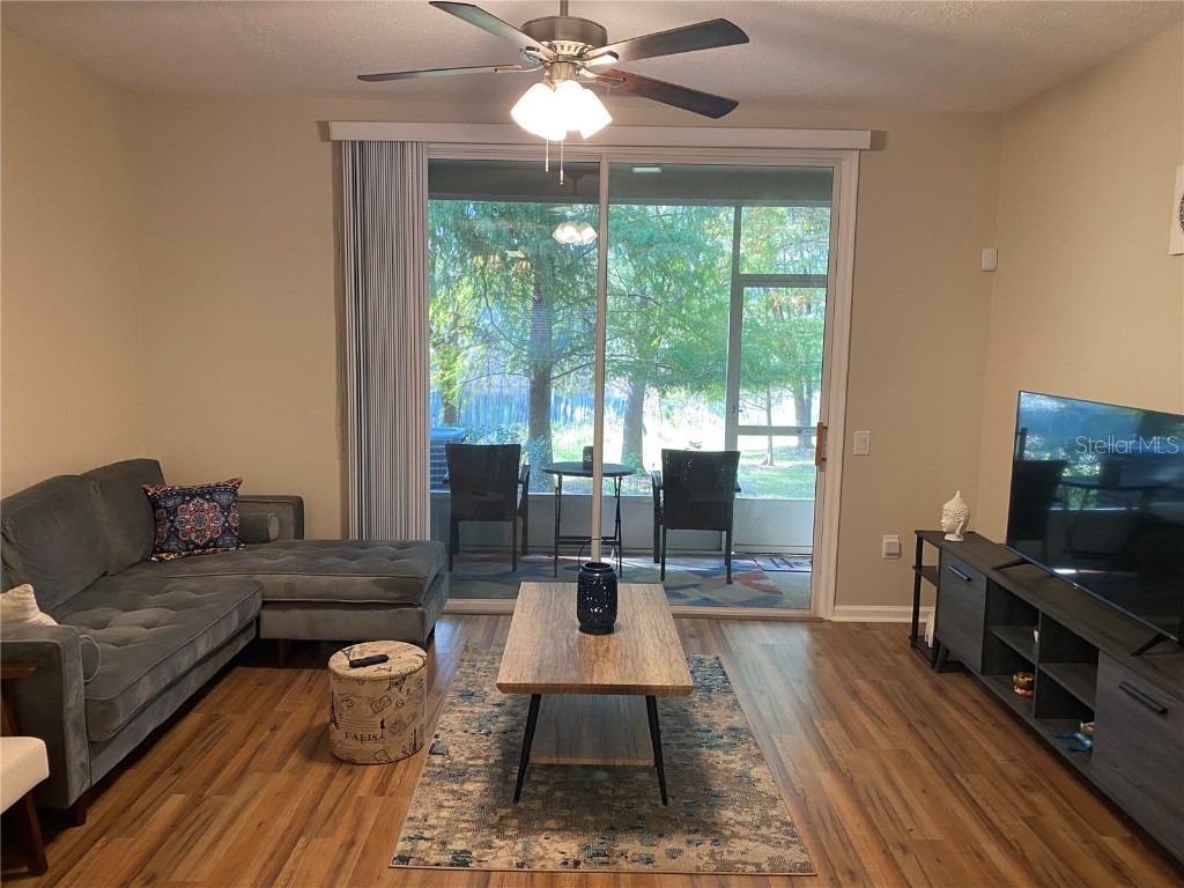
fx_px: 889
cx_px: 592
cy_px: 444
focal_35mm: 26
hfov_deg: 67.3
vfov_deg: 53.1
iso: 160
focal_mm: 4.25
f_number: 1.8
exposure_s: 1/60
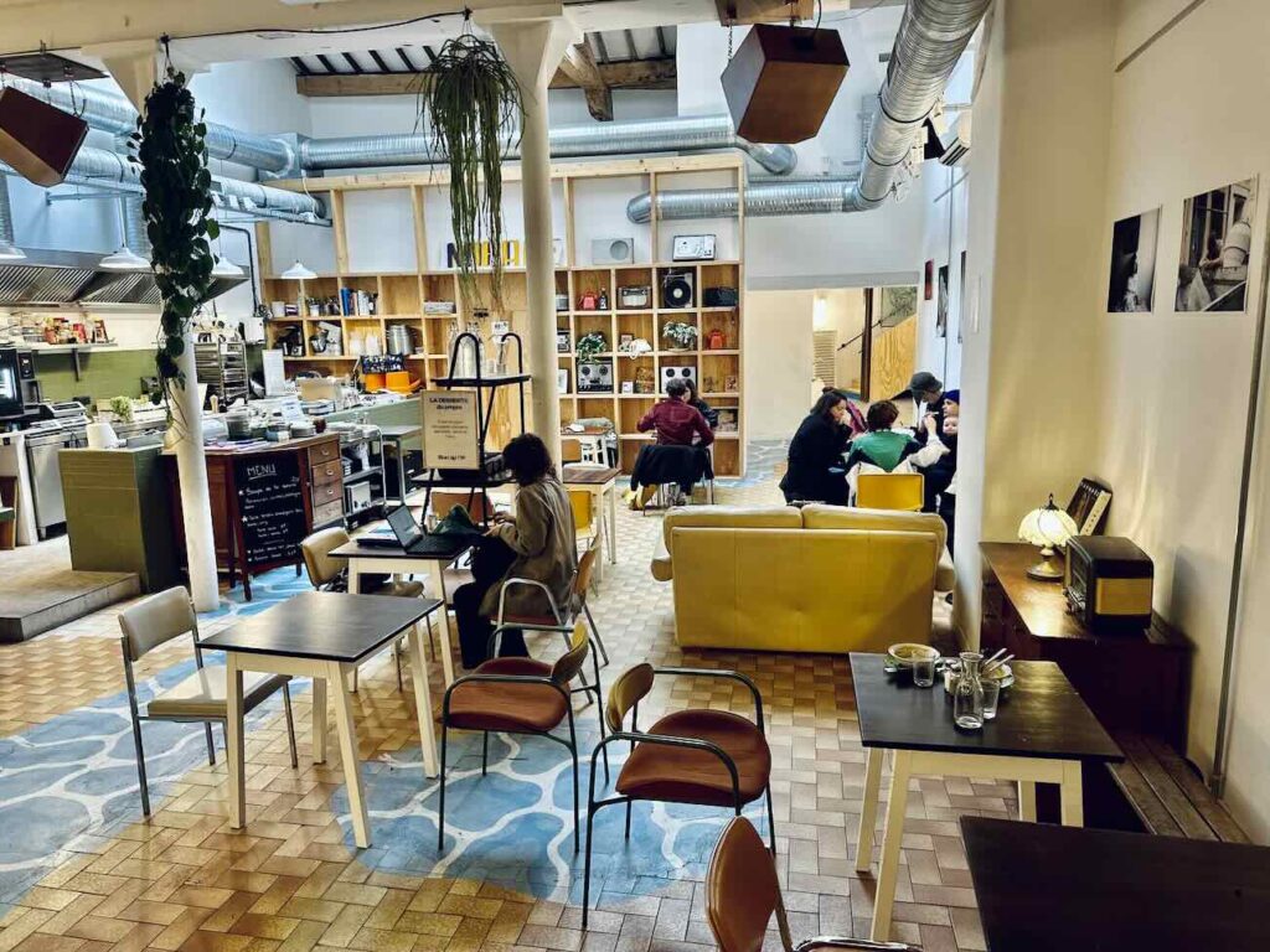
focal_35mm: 24
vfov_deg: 56.8
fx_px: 881
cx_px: 635
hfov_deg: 71.6
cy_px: 476
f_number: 1.78
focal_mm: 6.86
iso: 200
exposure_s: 1/50
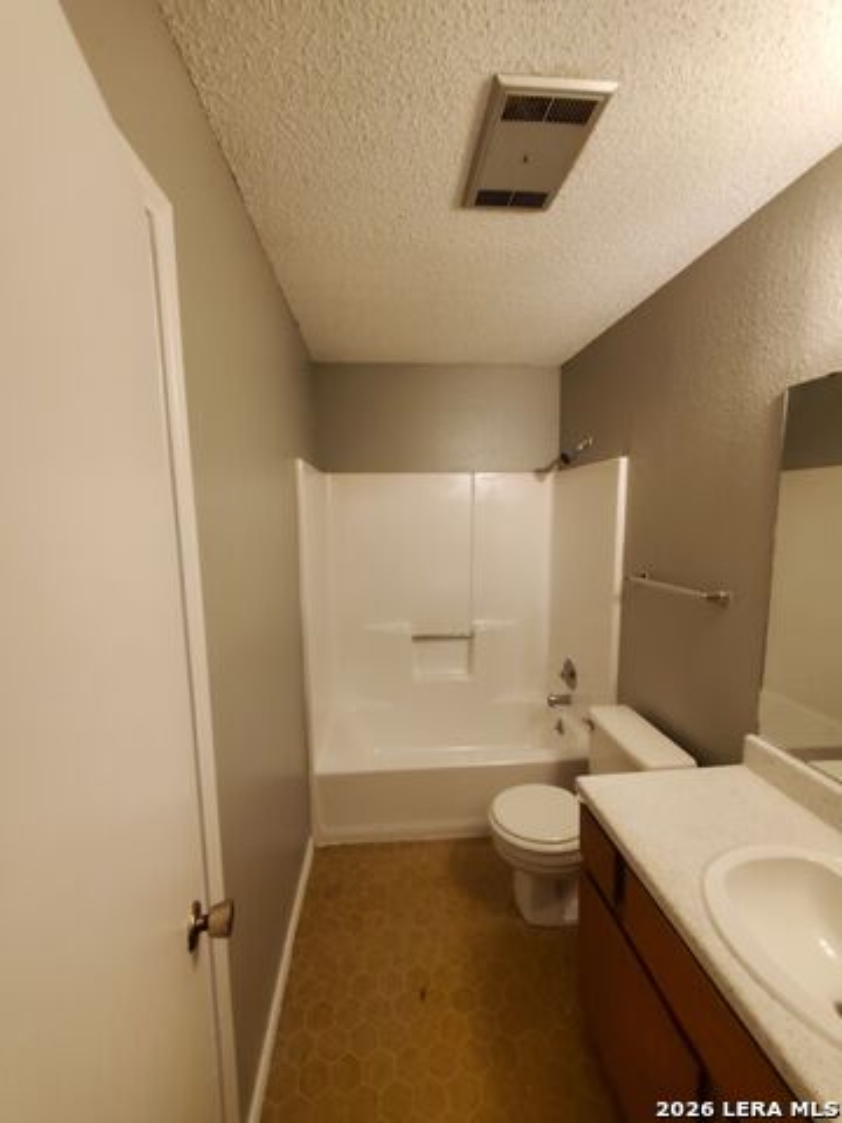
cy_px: 562
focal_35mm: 13
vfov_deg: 106.2
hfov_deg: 89.9
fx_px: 422
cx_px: 421
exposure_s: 1/59
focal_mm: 1.8
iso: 320
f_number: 2.2
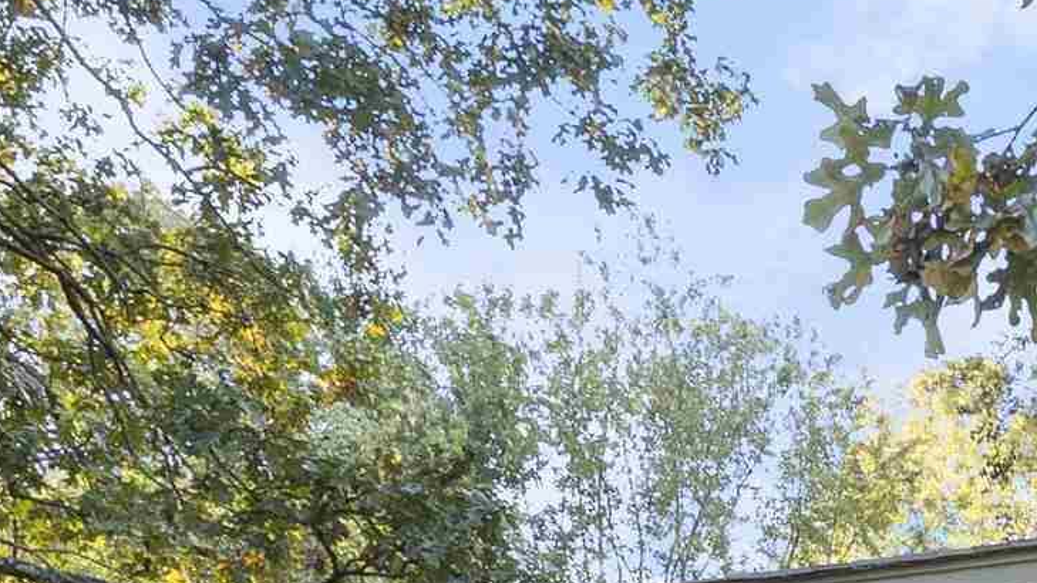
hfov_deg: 24.5
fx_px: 1897
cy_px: 1129
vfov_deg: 14.7
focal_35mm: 69
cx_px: 1511
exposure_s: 1/15
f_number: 9
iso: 250
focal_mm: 16
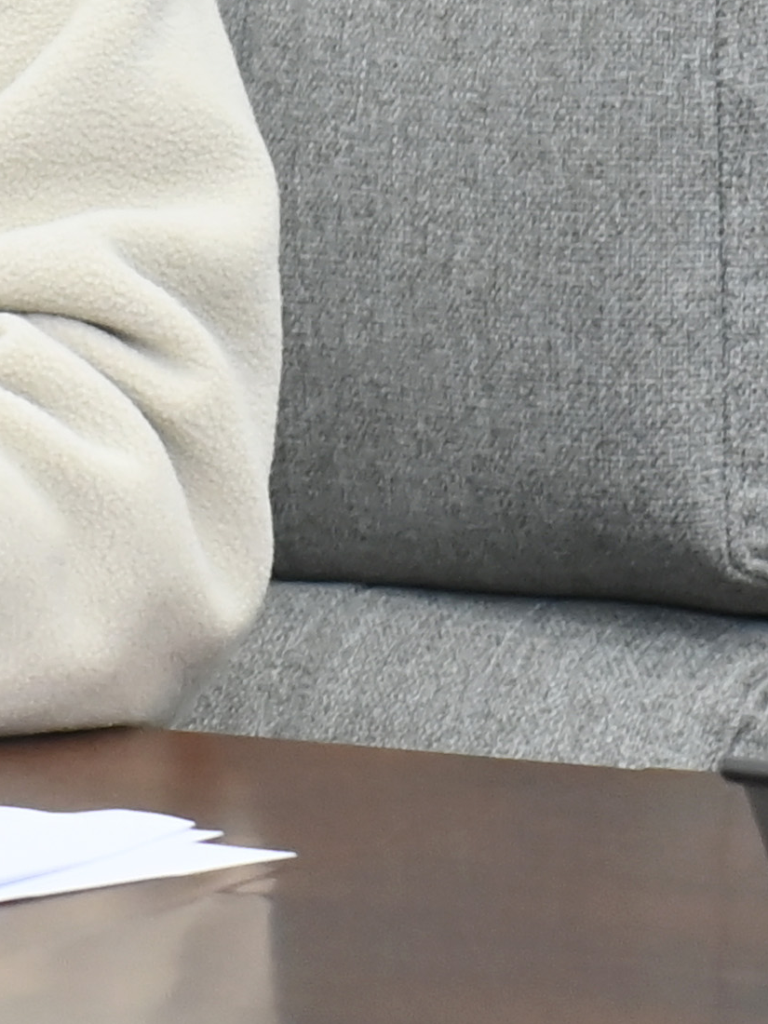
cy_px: -349
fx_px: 17276
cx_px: -1276
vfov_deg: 3.4
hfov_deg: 2.5
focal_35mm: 584
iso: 3200
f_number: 6.3
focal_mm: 120
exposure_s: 1/250
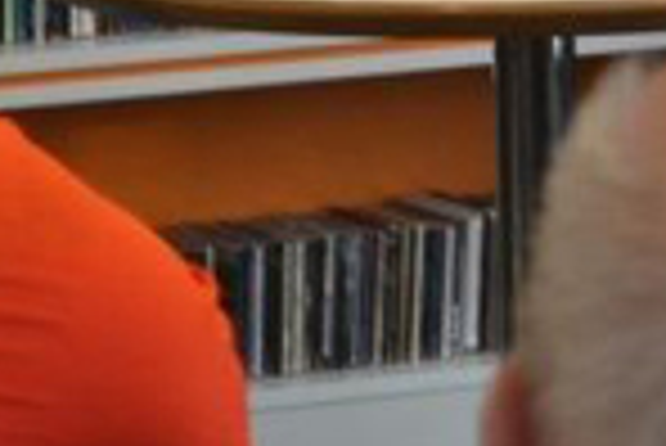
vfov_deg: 3.1
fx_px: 8253
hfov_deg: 4.6
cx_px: 945
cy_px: -586
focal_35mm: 446
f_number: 5.6
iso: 400
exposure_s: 1/50
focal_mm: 55
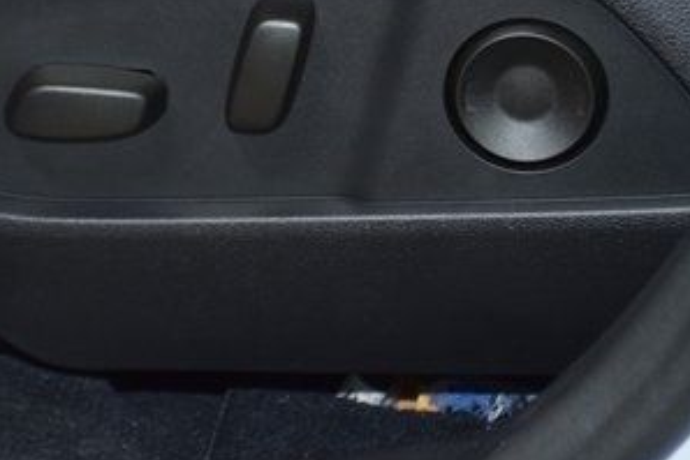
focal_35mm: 177
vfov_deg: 7.7
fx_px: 3395
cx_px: 252
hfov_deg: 11.6
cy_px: 38
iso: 1400
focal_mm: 55
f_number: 5.6
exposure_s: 1/30
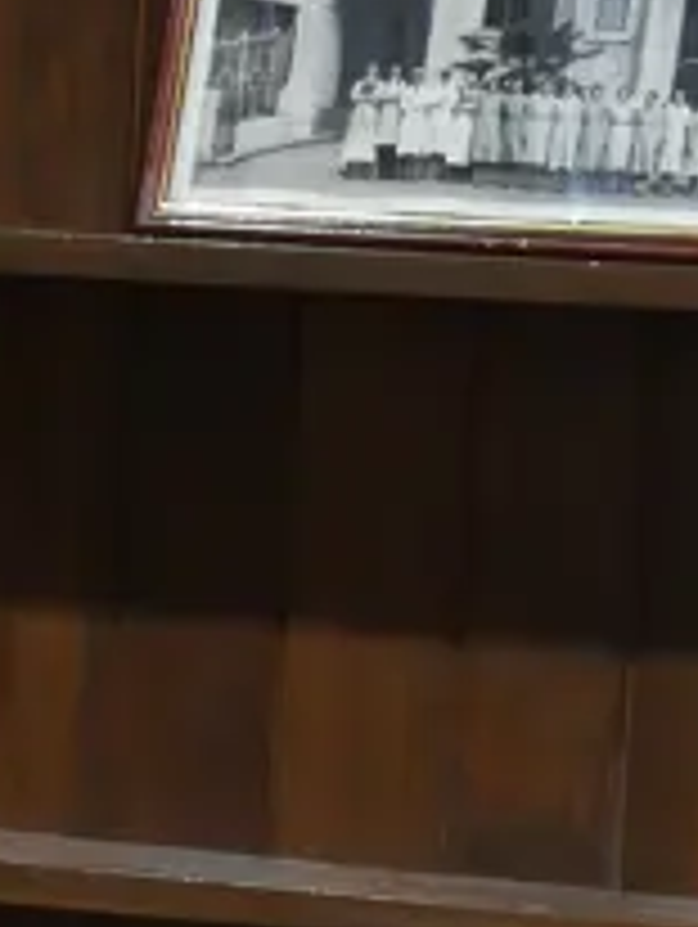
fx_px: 5339
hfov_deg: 7.5
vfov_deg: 9.5
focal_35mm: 199
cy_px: 1584
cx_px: 601
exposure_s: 1/60
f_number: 4.4
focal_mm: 20
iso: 640
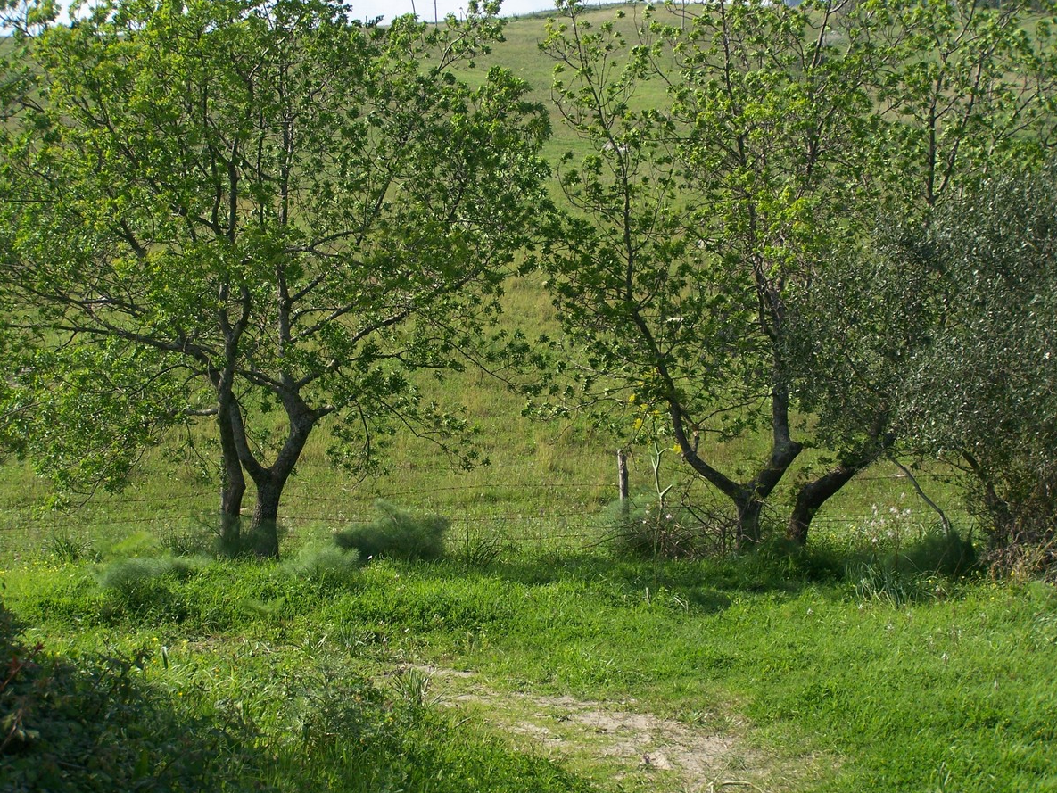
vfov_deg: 19.4
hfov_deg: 25.7
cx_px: 532
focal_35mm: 76
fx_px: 2321
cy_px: 398
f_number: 3.2
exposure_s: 1/1000
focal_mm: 12.4
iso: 80
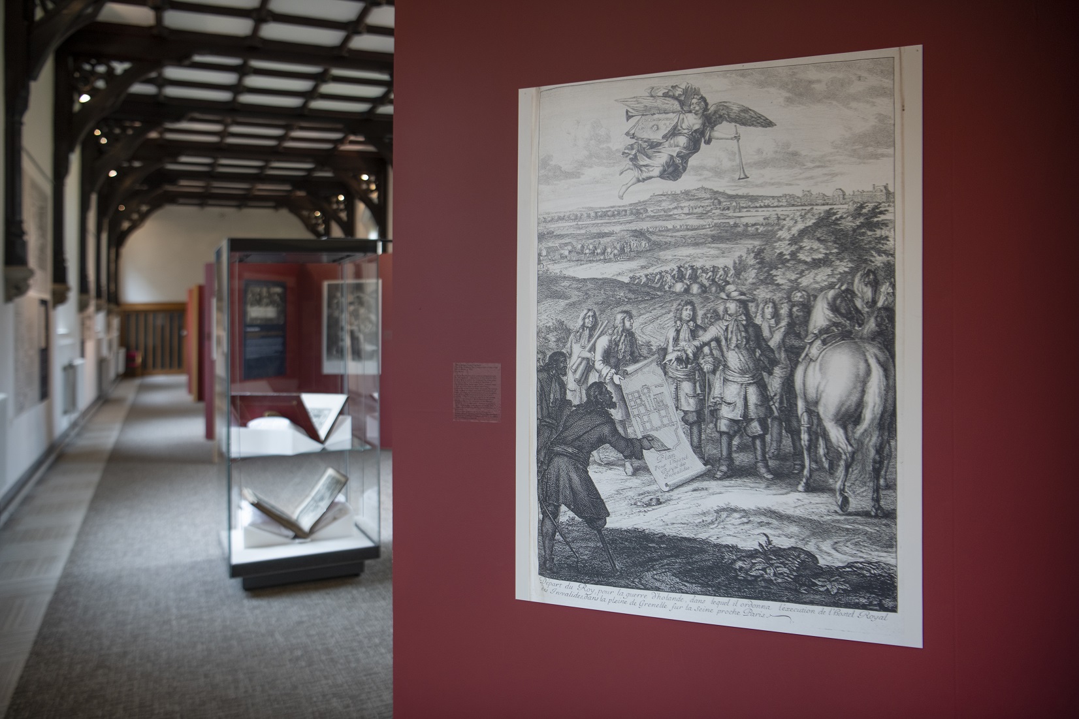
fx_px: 869
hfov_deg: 63.7
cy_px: 360
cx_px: 540
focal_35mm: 29
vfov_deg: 45.0
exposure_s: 1/15
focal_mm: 29
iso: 250
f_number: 2.8
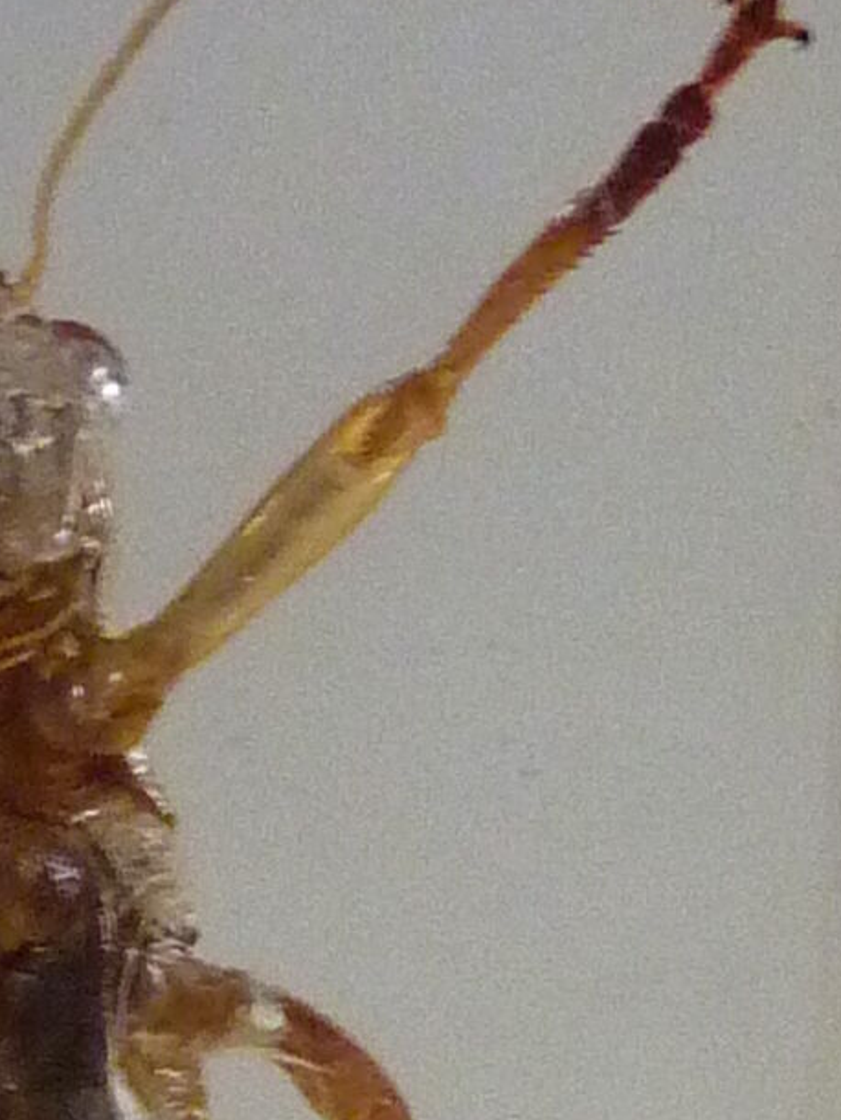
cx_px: 220
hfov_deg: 9.8
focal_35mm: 151
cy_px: 1300
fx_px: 4888
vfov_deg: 12.8
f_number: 3.3
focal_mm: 4.1
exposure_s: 1/13
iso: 400
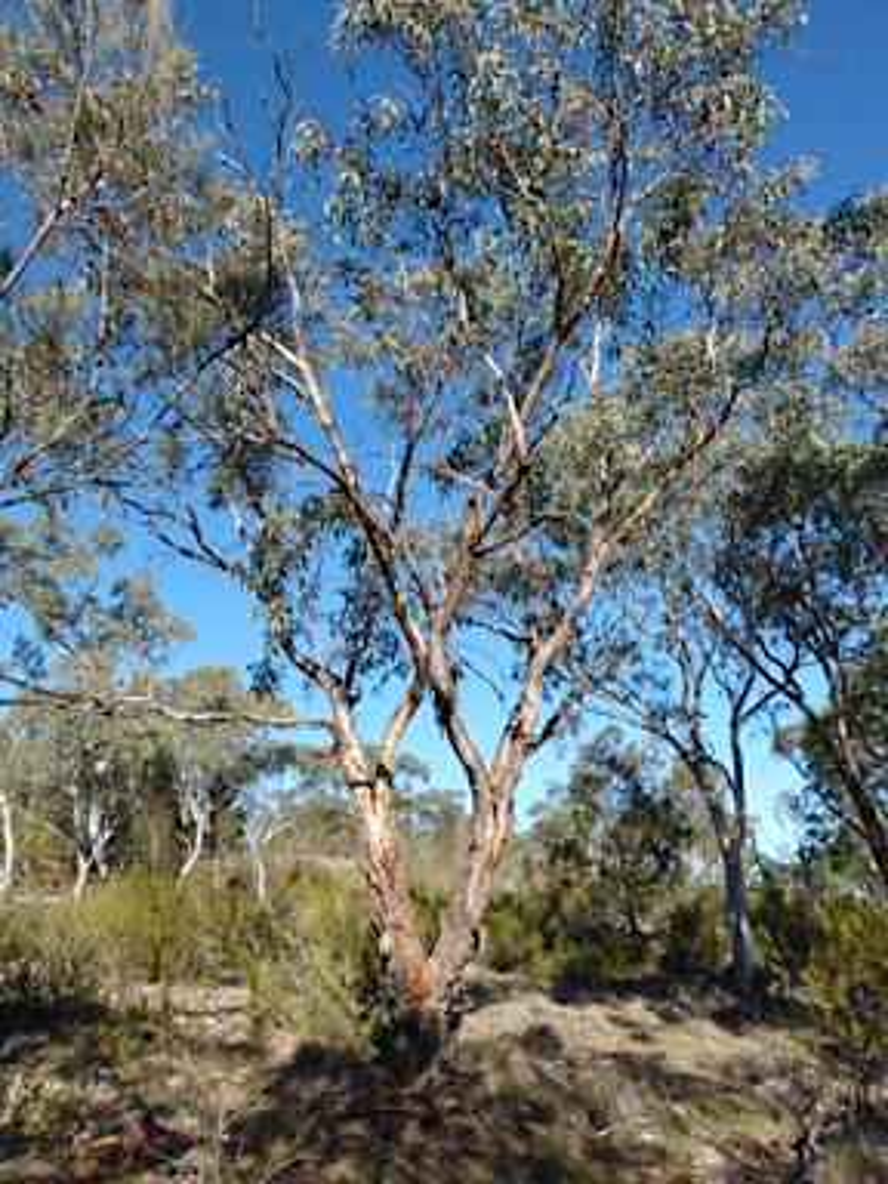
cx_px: 444
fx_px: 855
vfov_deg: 69.4
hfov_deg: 54.9
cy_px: 592
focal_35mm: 25
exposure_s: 1/500
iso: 100
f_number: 4
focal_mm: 4.5
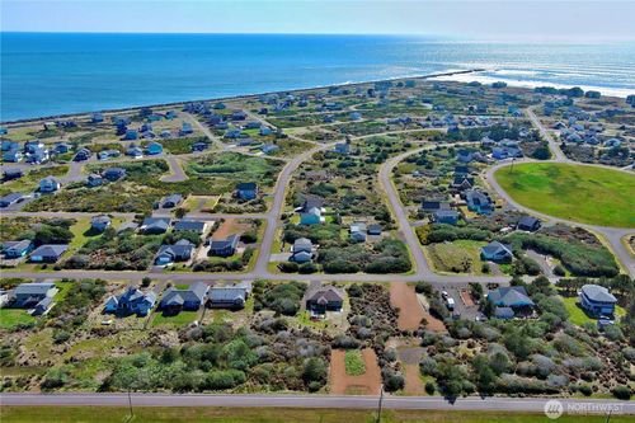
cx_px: 318
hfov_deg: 63.7
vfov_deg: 44.9
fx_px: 511
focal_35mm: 29
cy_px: 212
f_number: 2.8
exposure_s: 1/1357
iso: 100
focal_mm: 10.57
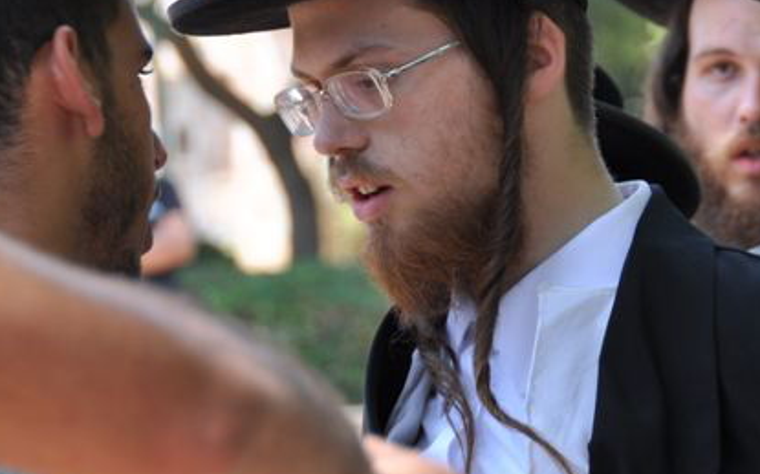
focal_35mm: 309
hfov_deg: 6.8
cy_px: 172
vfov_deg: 4.2
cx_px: 476
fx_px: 6398
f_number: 7.1
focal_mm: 82
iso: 200
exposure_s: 1/200
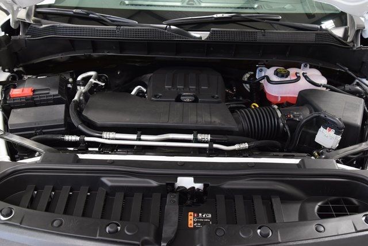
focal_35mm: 36
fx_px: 368
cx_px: 184
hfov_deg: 53.1
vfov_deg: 36.9
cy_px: 123
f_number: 6.3
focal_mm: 24
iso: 1250
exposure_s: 1/15
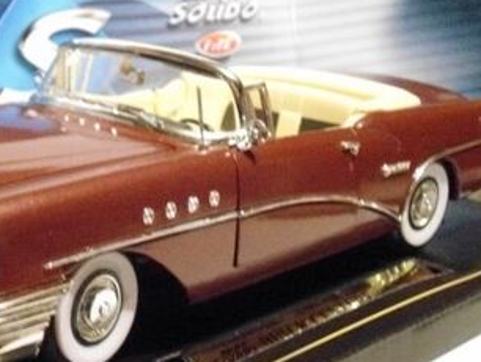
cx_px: 143
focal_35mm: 69
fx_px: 960
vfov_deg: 21.3
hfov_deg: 27.9
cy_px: 186
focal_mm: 7.9
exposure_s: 1/15
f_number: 3.5
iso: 1600
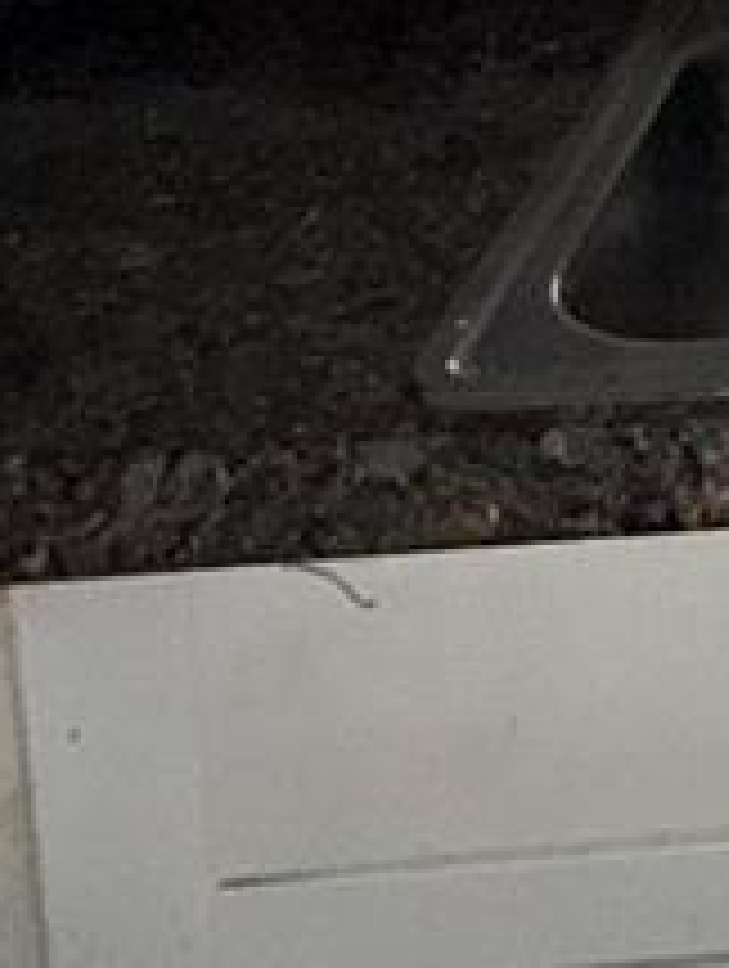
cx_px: 1498
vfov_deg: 21.2
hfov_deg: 15.0
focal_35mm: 78
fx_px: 2184
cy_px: -473
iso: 80
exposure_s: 1/60
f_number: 2.2
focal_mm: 2.22
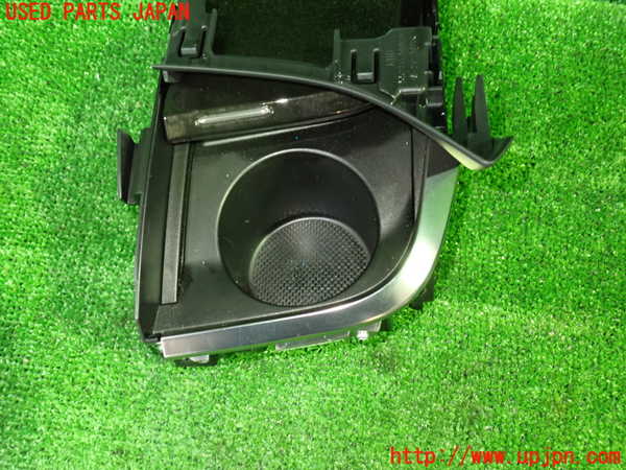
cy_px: 235
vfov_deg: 46.8
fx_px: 543
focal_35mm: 30
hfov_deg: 60.0
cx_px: 313
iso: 800
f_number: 2.3
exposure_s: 1/25
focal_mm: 5.4
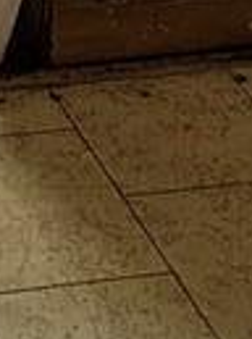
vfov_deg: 8.0
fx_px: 2019
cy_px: -725
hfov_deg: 6.7
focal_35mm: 207
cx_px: -420
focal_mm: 5.7
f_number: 1.5
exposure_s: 1/60
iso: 160
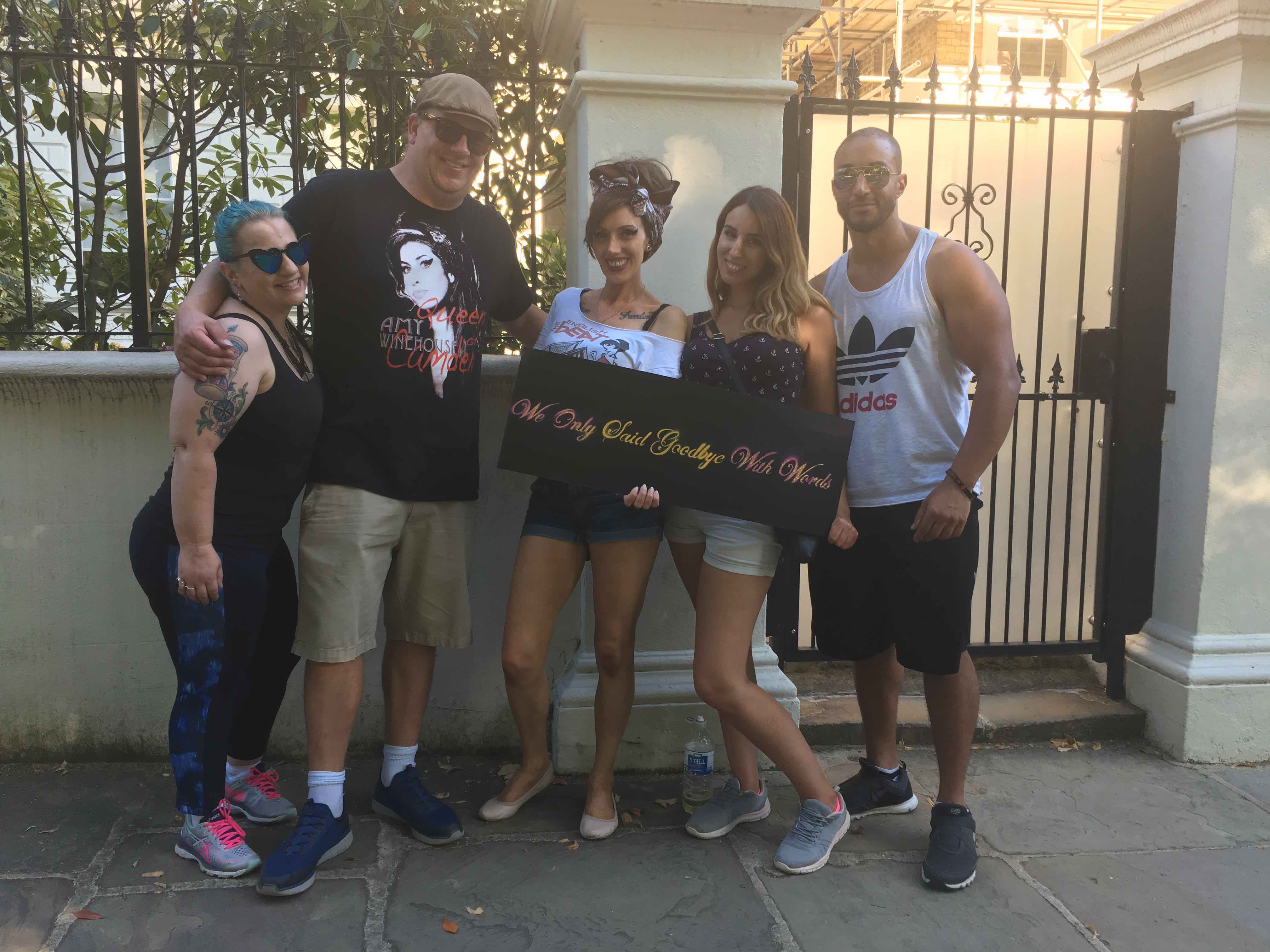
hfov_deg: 61.7
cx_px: 635
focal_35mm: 29
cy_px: 476
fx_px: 1064
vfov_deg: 48.2
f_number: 2.2
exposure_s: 1/100
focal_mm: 4.15
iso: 32
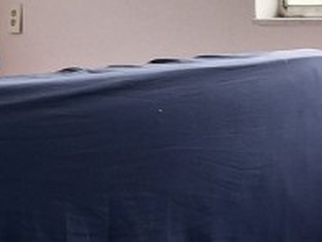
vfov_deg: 11.4
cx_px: 347
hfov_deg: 14.8
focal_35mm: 130
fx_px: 1210
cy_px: 60
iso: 40
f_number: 1.8
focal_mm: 4.69
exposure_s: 1/120
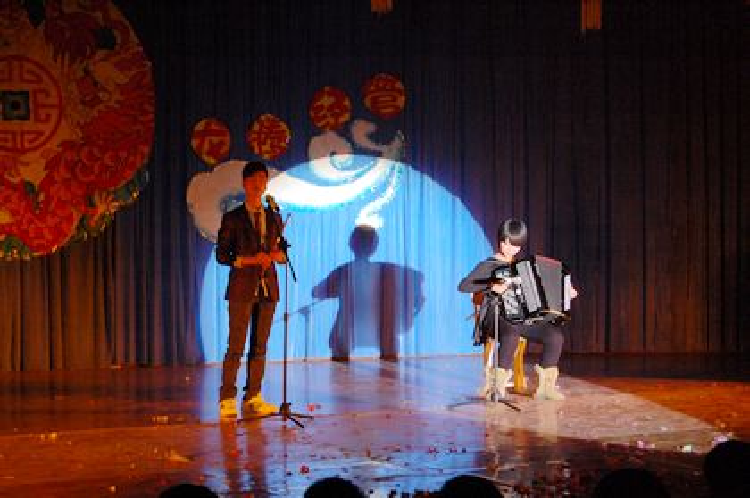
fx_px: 1717
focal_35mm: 82
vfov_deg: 16.5
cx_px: 375
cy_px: 249
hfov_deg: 24.6
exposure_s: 1/20
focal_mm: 55
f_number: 5.6
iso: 800
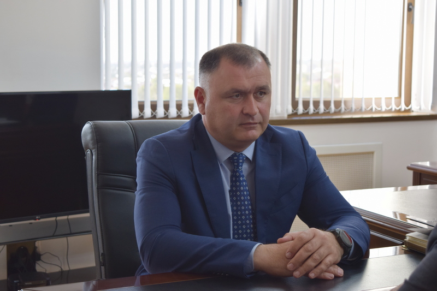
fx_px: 837
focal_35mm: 69
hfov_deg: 29.2
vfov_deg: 19.7
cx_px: 218
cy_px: 146
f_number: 5
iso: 400
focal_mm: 46
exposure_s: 1/60
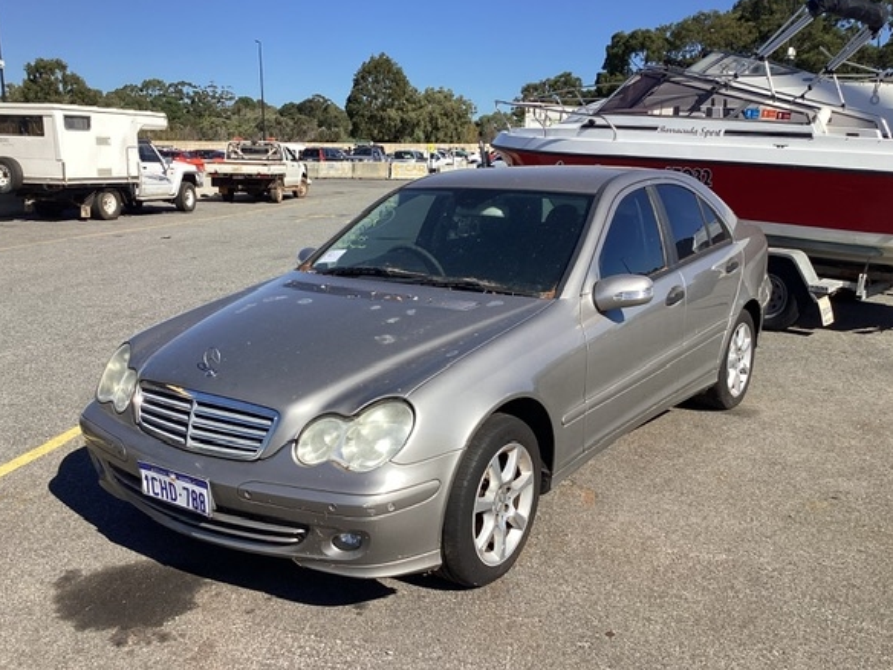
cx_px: 424
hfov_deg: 53.9
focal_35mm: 34
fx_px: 877
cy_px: 355
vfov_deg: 41.8
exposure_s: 1/1381
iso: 25
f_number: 2.4
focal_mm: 3.3
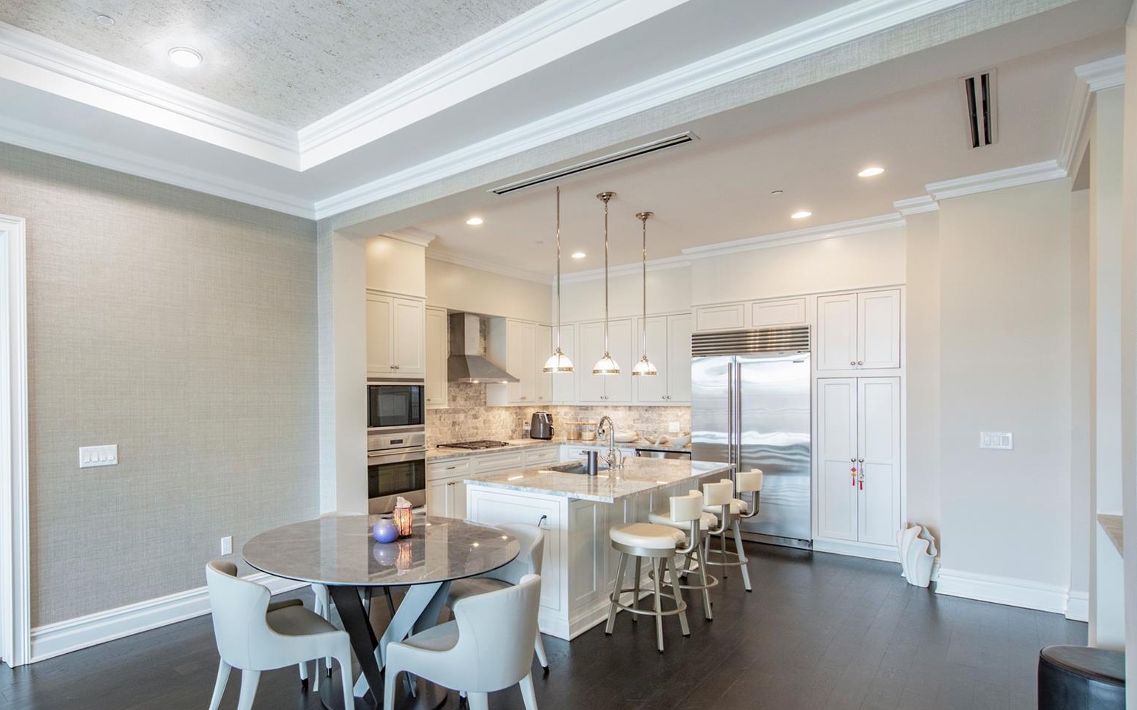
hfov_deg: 85.9
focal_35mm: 19
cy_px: 403
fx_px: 589
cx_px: 411
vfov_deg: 62.0
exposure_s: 1/20
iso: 640
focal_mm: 14
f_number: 7.1
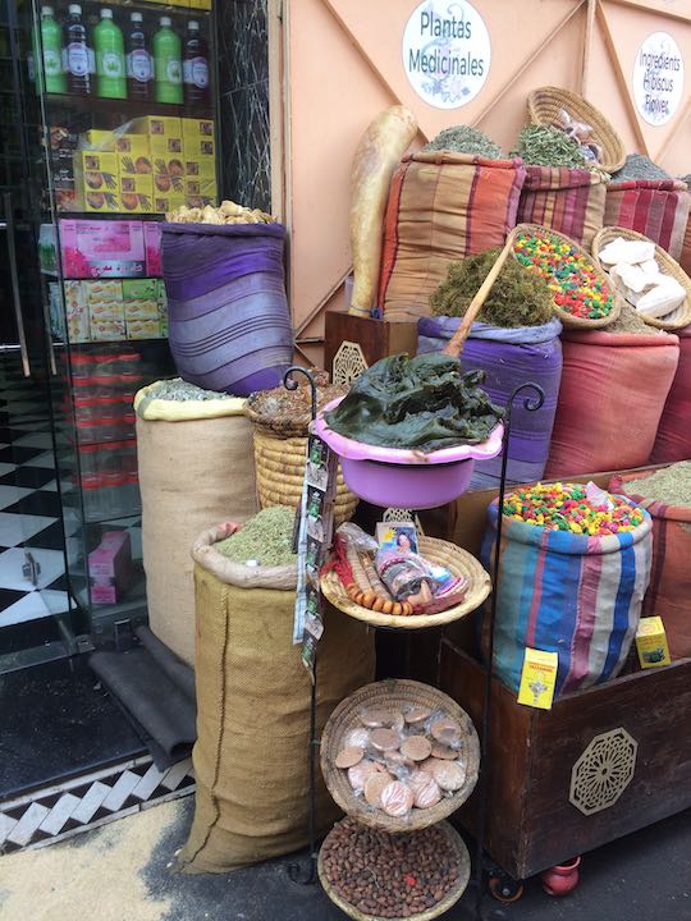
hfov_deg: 48.2
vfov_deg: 61.7
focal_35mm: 29
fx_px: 772
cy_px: 460
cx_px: 346
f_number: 2.2
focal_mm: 4.15
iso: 40
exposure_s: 1/100
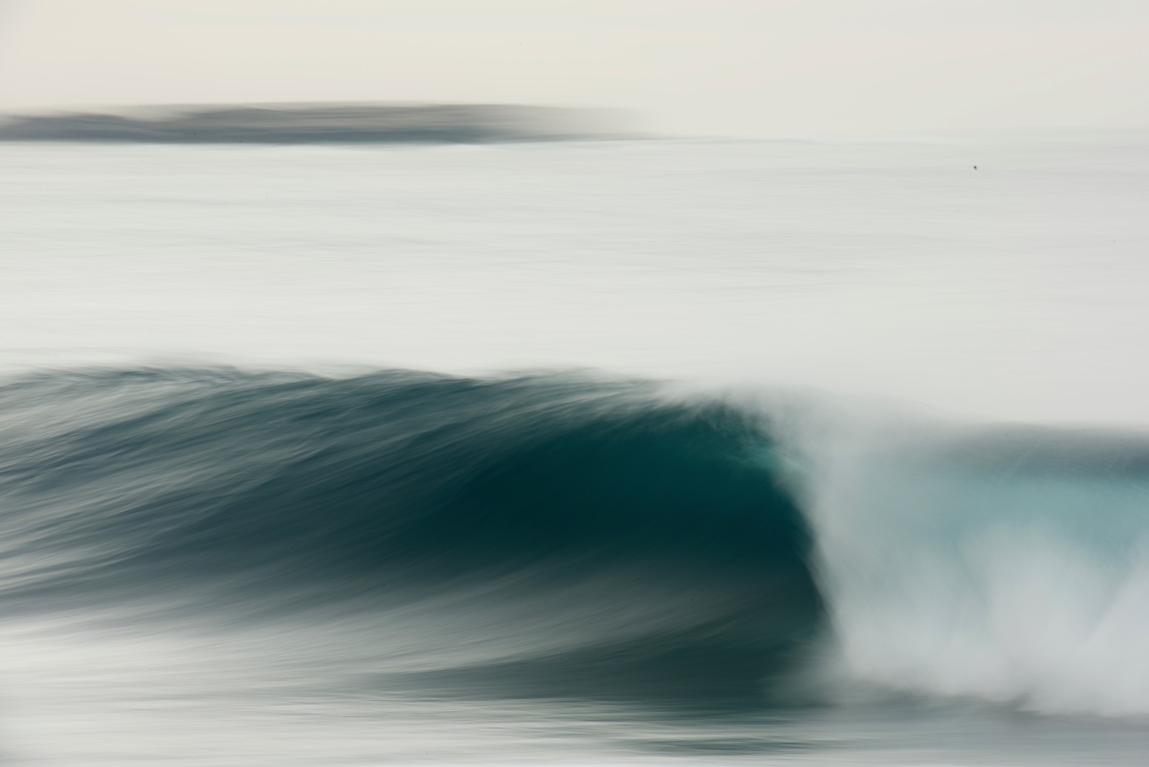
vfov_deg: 6.9
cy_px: 384
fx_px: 6385
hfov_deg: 10.3
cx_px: 574
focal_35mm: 200
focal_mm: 200
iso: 64
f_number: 22
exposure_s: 1/3
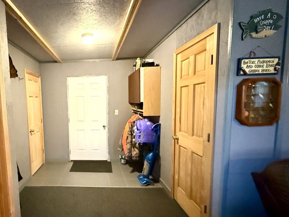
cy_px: 118
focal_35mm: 20
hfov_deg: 77.8
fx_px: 167
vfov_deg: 65.8
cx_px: 86
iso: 1600
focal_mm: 2.22
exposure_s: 1/40
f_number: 2.2
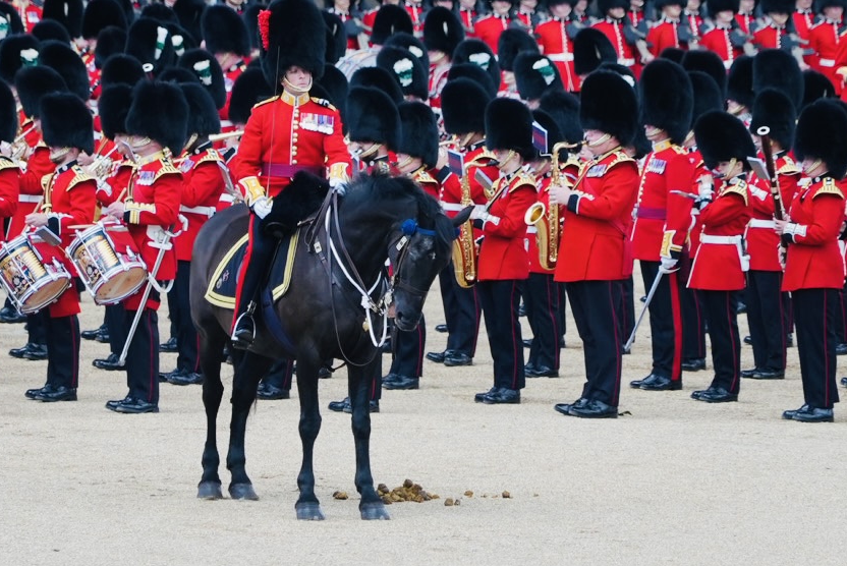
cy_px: 174
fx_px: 10971
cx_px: 338
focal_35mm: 466
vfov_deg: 3.0
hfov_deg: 4.4
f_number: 6.3
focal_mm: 240
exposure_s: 1/250
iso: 1600
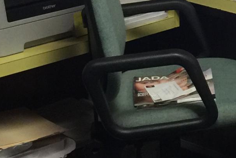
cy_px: -66
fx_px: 977
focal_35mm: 149
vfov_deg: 9.0
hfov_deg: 12.6
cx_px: 422
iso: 100
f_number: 2.2
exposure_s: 1/15
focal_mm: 4.15
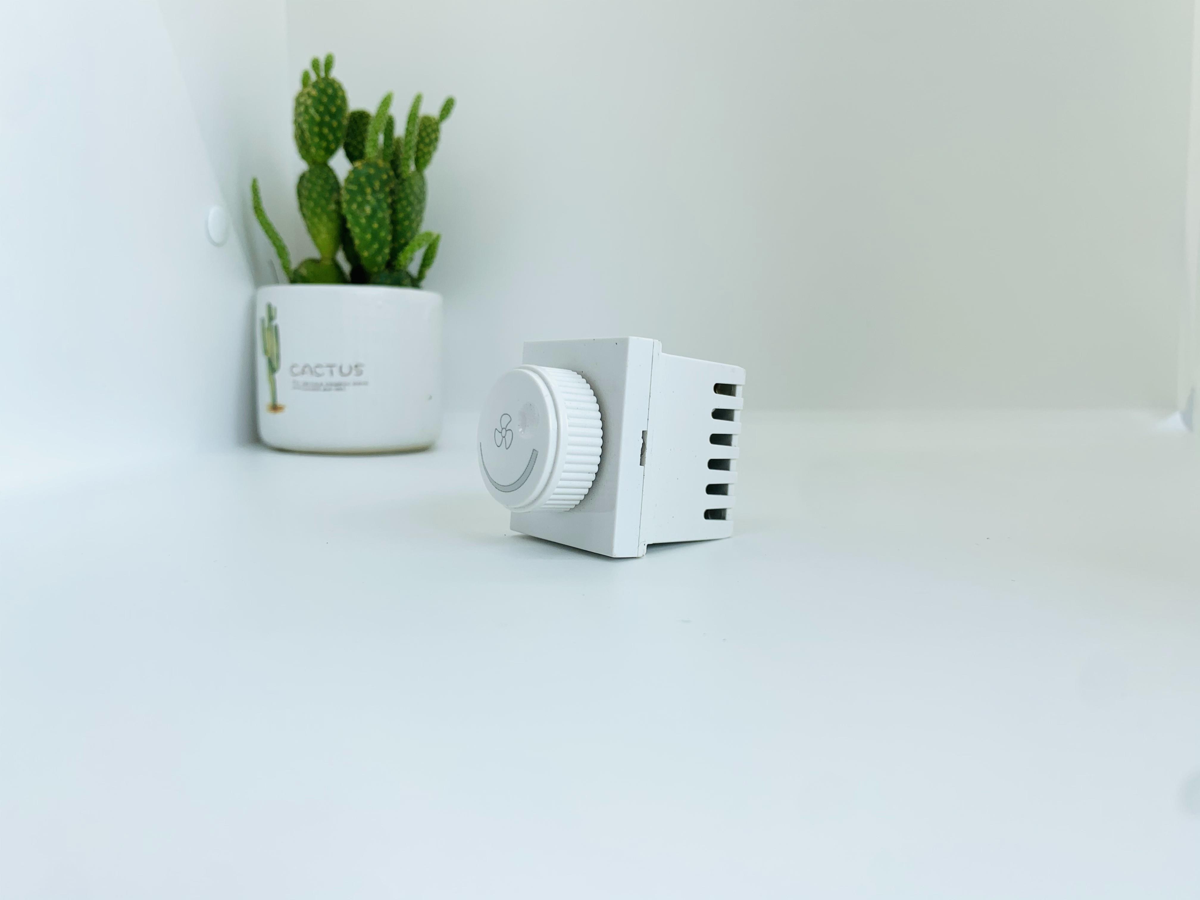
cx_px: 600
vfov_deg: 53.1
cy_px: 450
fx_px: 901
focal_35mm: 26
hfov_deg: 67.3
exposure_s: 1/335
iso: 25
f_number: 1.8
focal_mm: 4.25
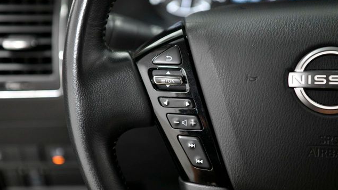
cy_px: 99
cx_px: 170
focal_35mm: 74
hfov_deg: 28.6
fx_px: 663
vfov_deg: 16.3
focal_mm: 70
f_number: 3.5
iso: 2500
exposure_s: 1/160
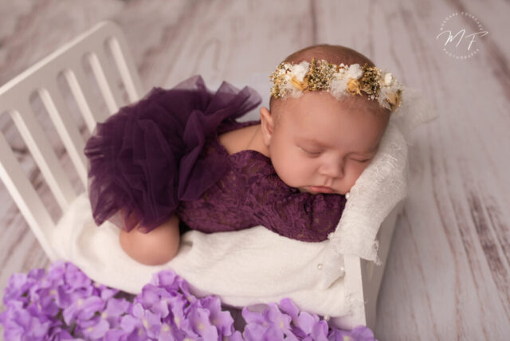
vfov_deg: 37.9
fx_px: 496
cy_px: 170
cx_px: 255
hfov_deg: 54.4
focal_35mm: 35
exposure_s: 1/160
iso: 100
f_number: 4
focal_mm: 35
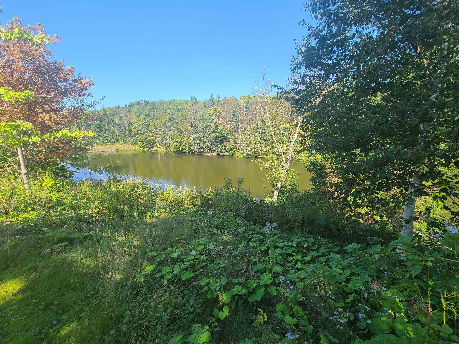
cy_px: 172
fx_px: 172
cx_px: 230
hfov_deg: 106.2
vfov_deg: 89.9
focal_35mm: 13
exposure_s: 1/580
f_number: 2.2
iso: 50
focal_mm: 2.2
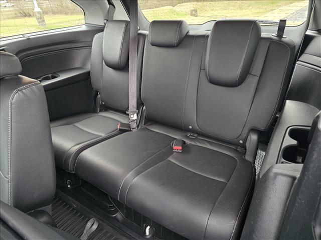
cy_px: 120
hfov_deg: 73.9
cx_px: 160
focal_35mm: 23
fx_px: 213
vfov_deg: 58.9
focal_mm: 6.3
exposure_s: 1/120
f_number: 1.7
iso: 1000
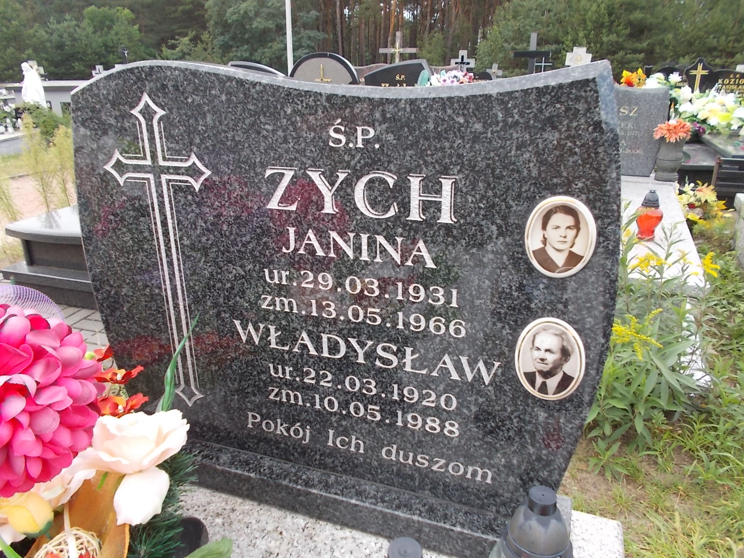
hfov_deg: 67.3
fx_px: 559
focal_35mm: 26
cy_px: 279
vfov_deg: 53.1
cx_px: 372
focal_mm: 4.6
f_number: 3.2
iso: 80
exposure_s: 1/160
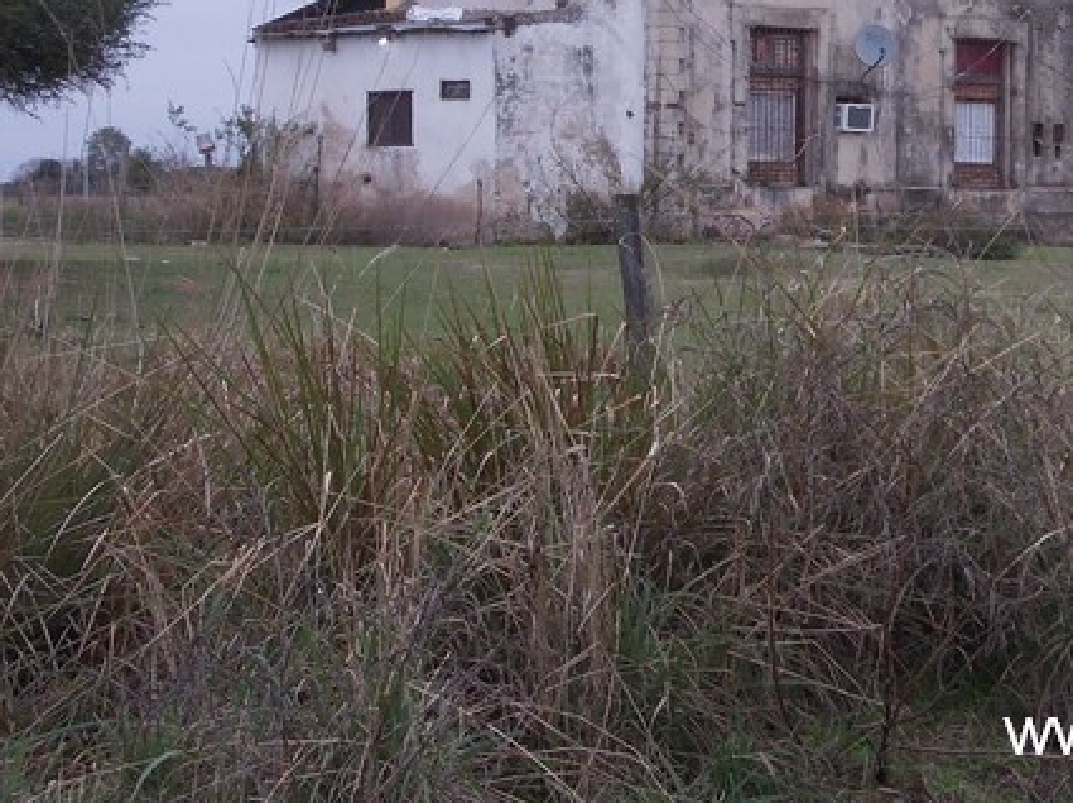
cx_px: 924
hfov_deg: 15.3
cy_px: 101
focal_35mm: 128
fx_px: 3964
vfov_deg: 11.5
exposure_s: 1/200
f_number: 4.3
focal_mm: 10
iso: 80
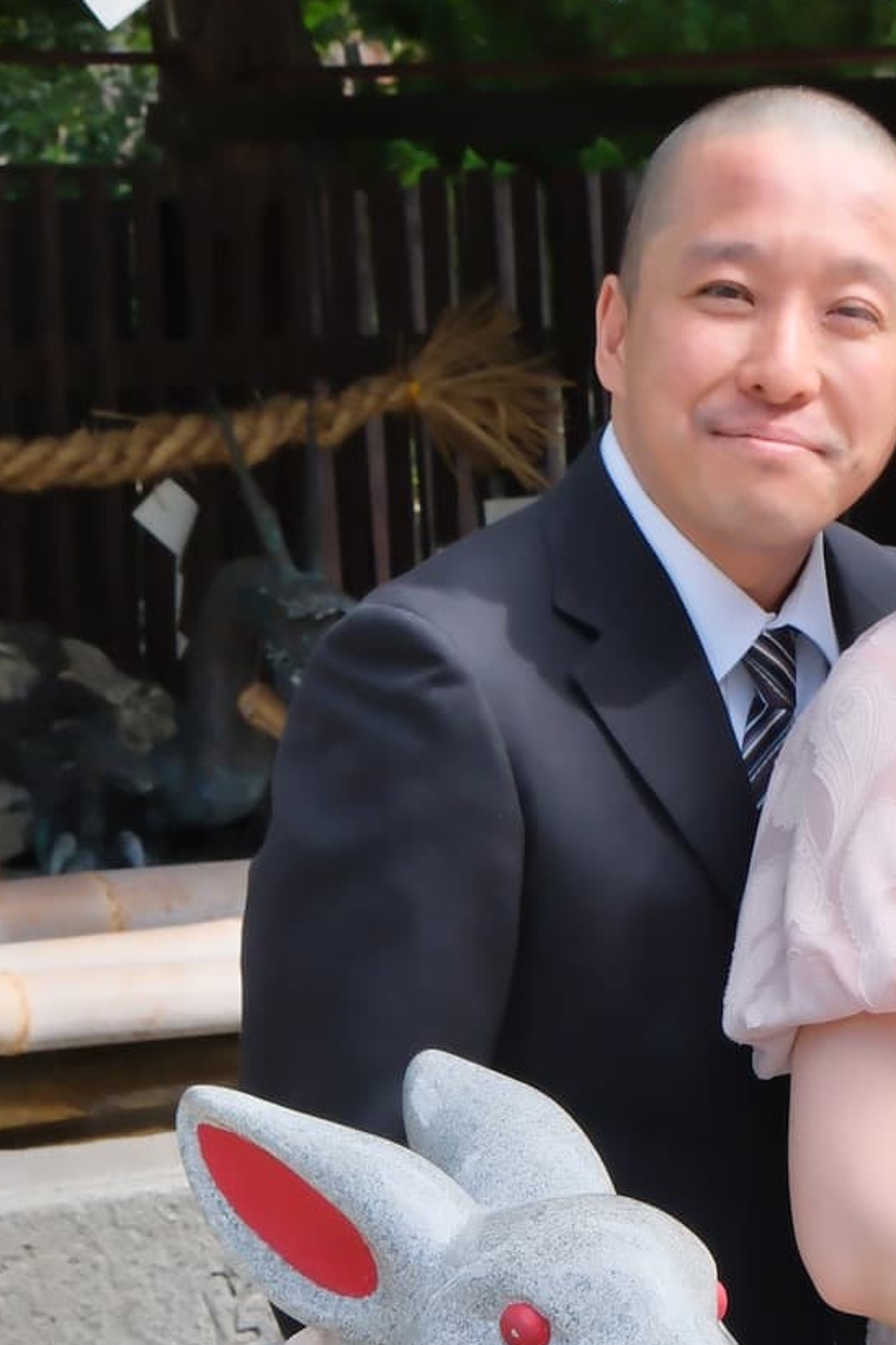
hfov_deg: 10.2
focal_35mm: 134
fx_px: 5002
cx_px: 891
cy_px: 1014
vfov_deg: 15.2
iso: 800
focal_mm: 34.2
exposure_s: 1/200
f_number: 10
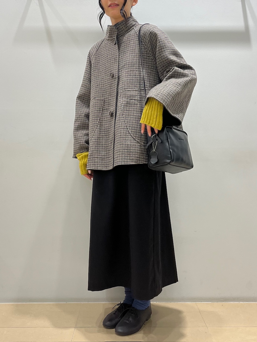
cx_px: 128
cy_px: 171
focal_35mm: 26
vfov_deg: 67.3
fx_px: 257
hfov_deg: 53.1
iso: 64
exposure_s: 1/121
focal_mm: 5.1
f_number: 1.6
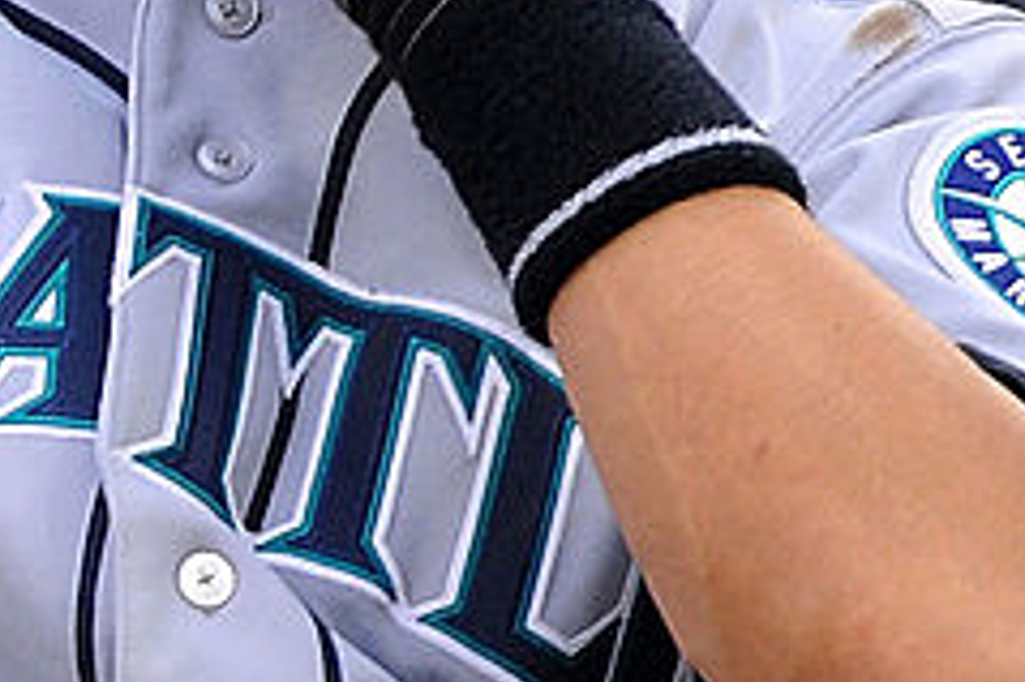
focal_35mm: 2788
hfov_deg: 0.7
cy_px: -73
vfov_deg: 0.5
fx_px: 79323
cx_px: -755
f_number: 4.8
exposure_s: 1/1000
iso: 1600
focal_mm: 650
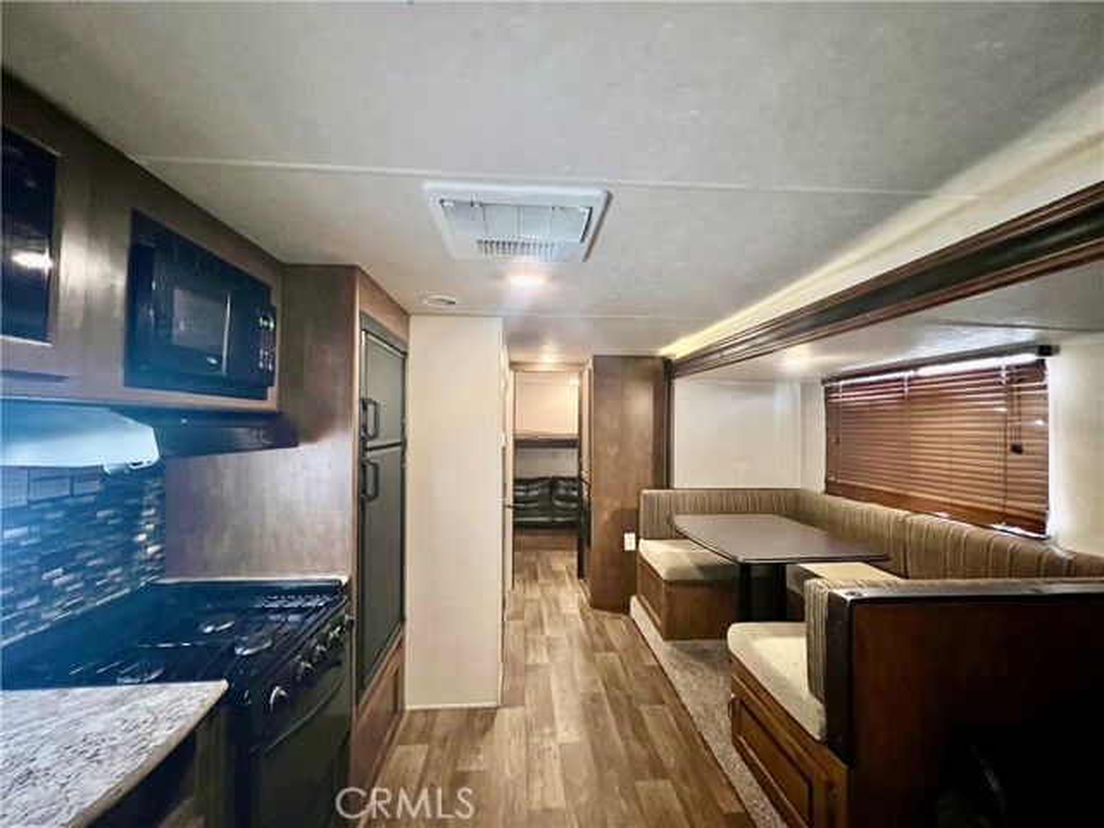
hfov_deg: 106.2
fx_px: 415
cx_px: 552
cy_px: 414
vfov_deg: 89.9
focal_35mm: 13
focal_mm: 1.57
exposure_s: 1/59
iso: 1000
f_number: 1.8
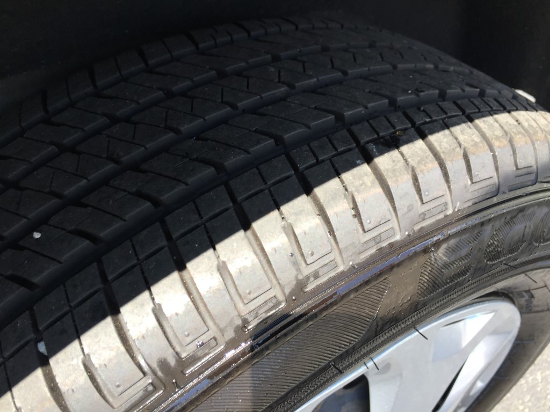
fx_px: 461
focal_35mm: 29
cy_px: 206
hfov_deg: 61.7
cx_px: 275
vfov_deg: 48.2
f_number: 2.2
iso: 32
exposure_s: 1/237
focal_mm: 4.15
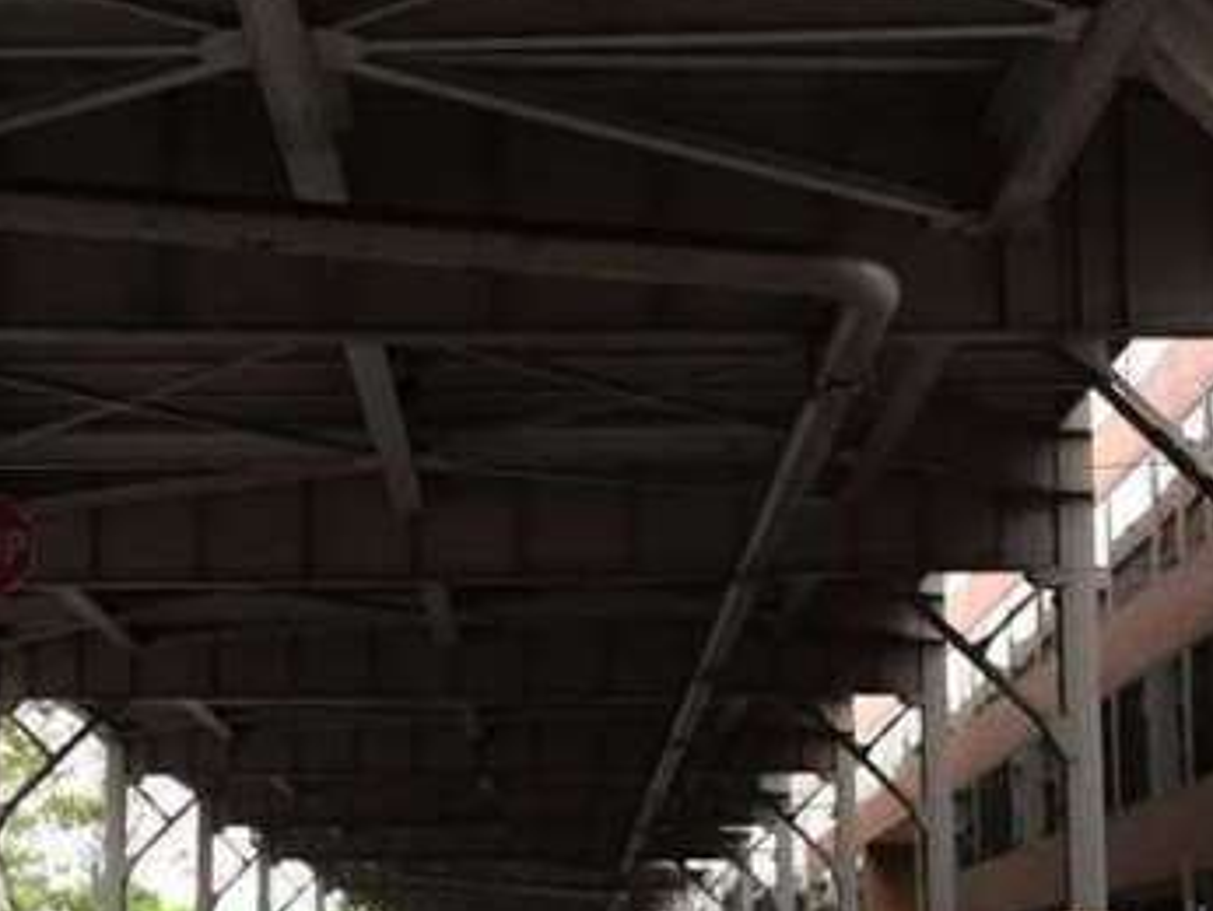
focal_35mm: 67
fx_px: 2349
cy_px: 746
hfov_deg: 28.8
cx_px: 410
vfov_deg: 21.6
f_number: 2.2
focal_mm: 4.15
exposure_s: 1/30
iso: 250
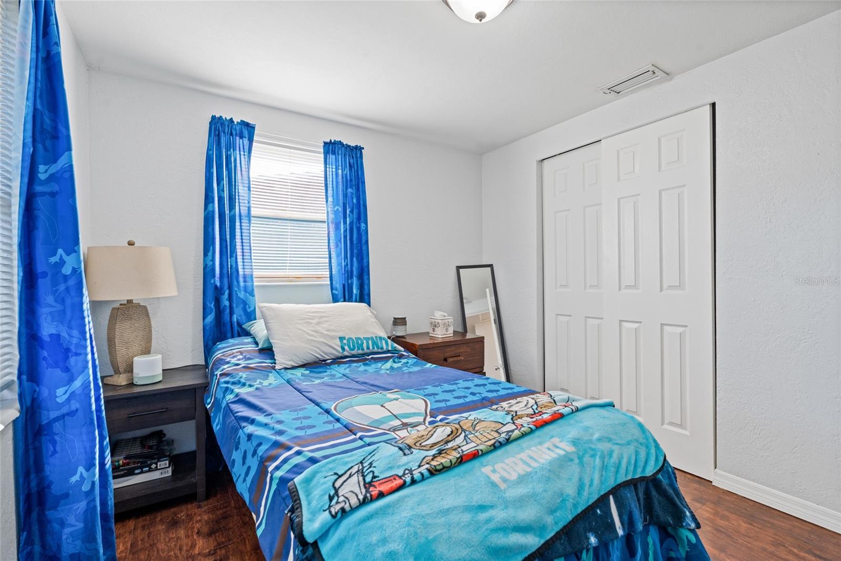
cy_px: 280
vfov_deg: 73.7
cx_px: 420
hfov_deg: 96.7
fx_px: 374
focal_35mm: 16
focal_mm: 16
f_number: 7.1
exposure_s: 1/6
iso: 250
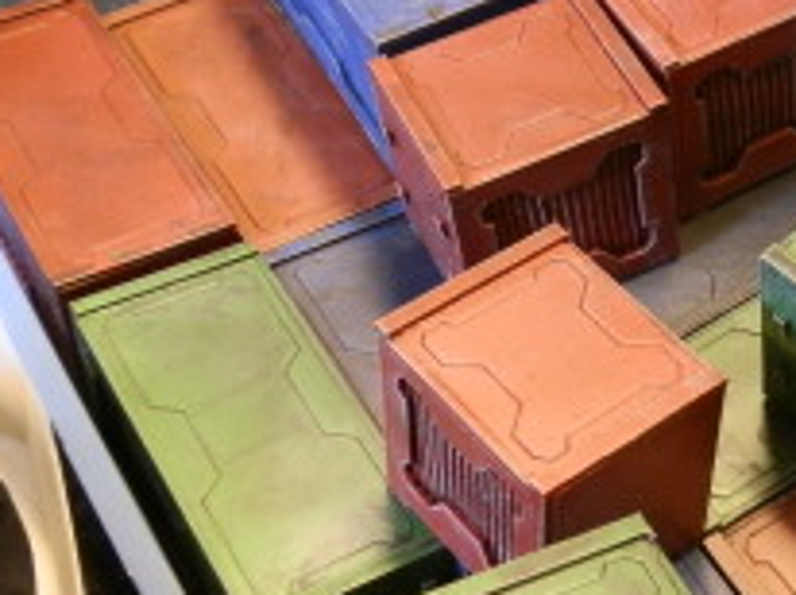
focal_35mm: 73
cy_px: 340
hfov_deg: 26.2
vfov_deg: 20.1
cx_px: 649
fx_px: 1677
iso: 200
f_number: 3.1
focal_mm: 5
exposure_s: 1/8
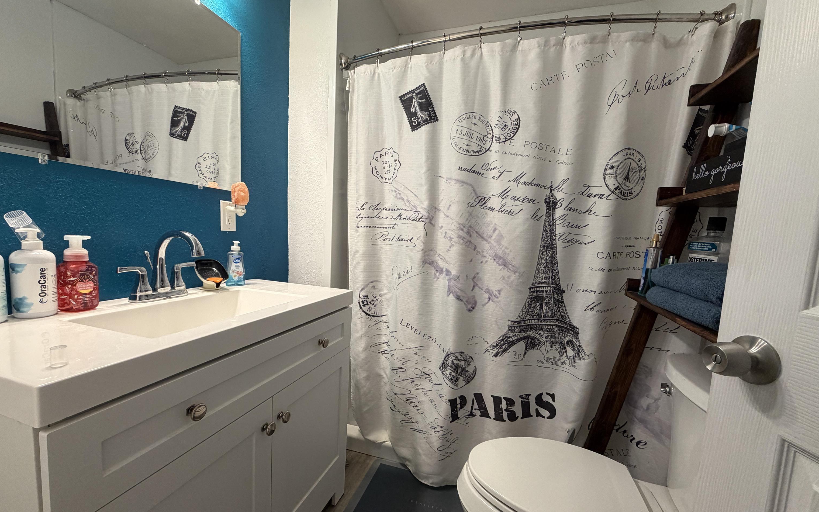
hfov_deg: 101.5
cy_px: 270
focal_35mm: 15
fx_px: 335
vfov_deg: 74.7
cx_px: 408
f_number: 2.2
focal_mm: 2.22
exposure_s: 1/120
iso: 250
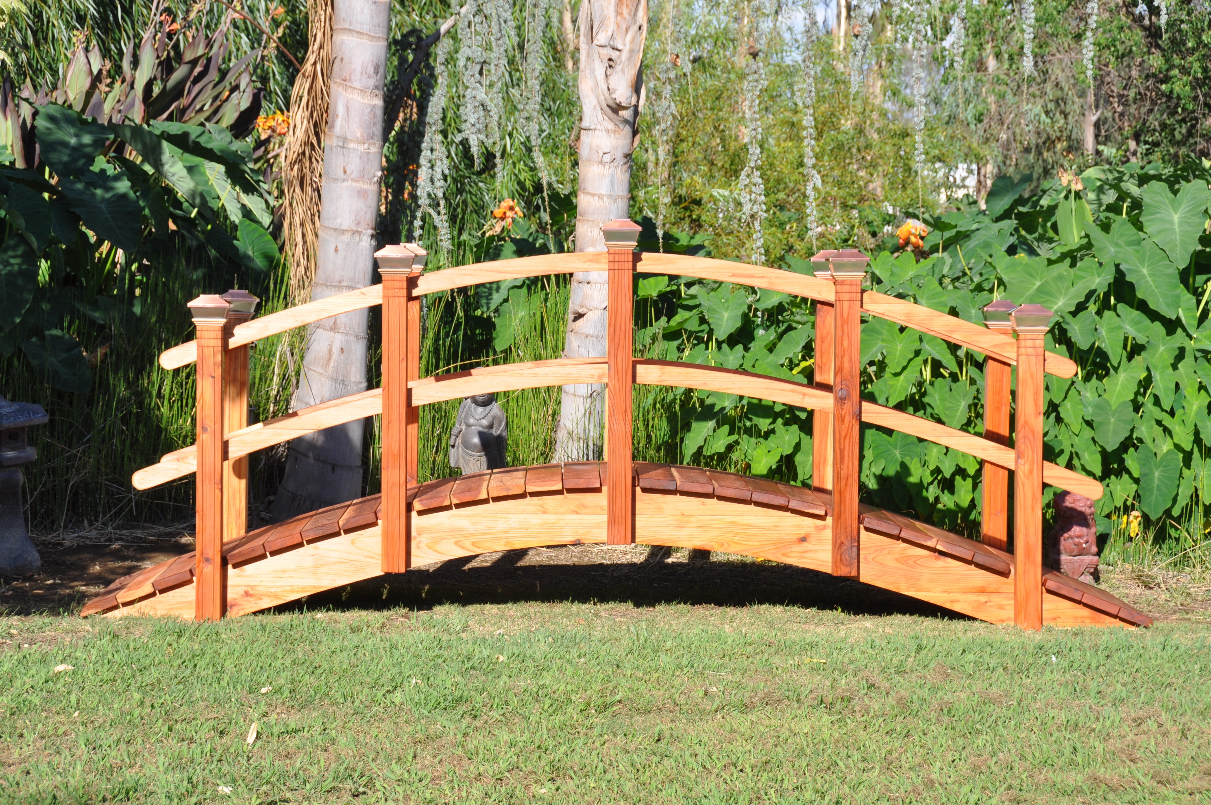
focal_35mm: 90
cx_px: 606
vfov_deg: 15.2
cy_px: 402
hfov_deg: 22.6
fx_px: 3024
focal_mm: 60
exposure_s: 1/320
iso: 200
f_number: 9
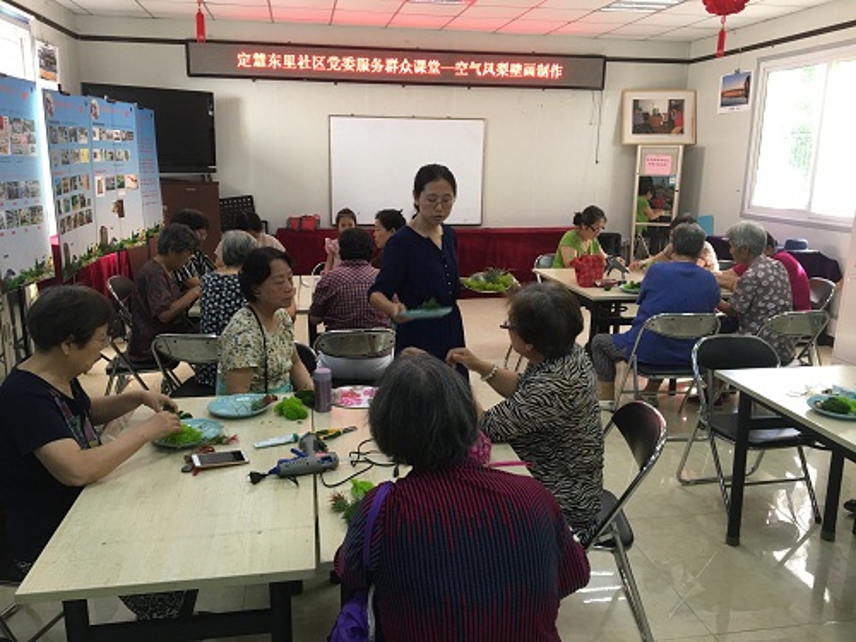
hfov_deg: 61.7
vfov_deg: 48.2
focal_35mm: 29
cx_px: 428
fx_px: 717
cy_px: 321
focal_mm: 4.15
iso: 125
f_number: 2.2
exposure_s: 1/33
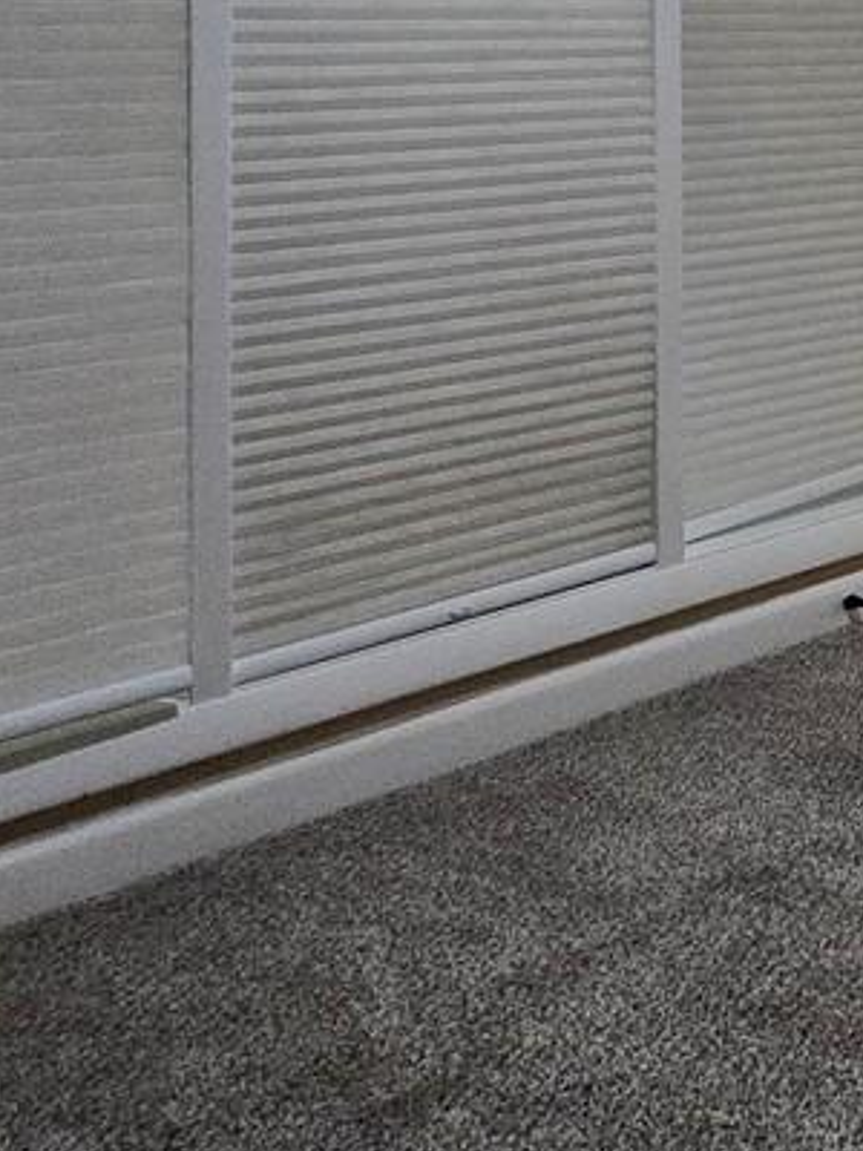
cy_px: -3
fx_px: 1729
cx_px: 1556
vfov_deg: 33.6
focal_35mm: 52
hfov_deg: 20.1
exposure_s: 1/60
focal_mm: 1.7
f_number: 2.2
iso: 320
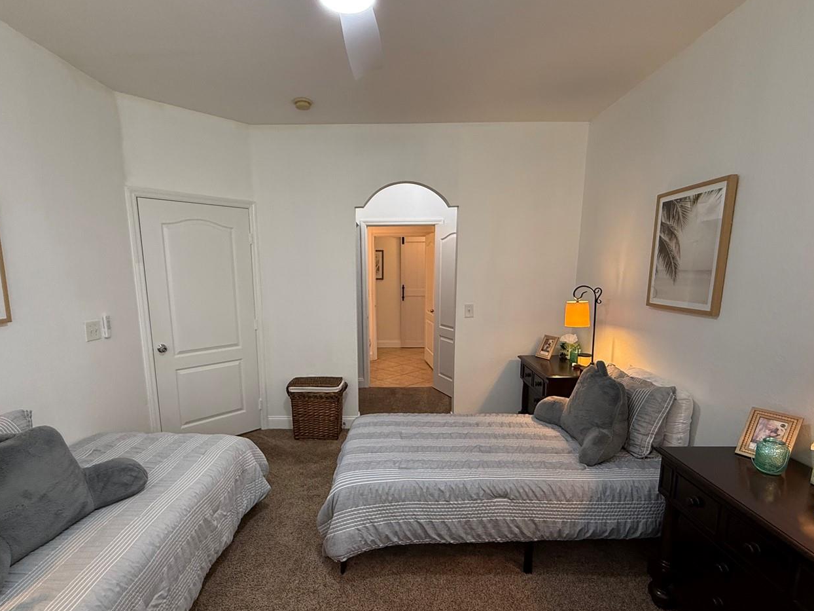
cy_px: 347
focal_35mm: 18
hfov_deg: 87.7
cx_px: 389
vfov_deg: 71.3
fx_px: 423
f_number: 2.2
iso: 250
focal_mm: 2.22
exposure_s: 1/120
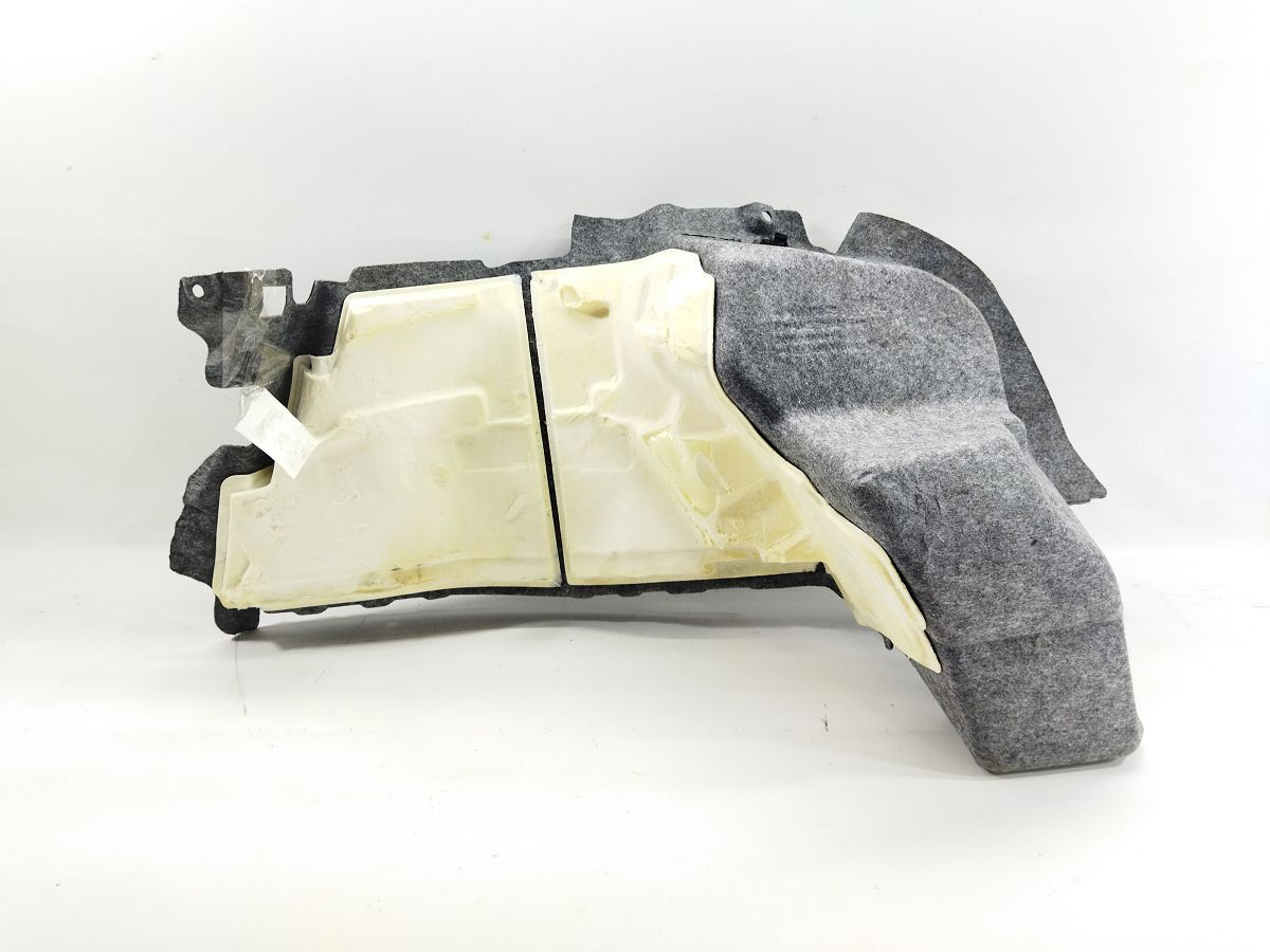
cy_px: 476
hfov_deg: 65.3
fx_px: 991
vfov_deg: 51.4
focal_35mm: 27
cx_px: 635
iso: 130
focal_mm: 4.71
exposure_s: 1/100
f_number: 1.79
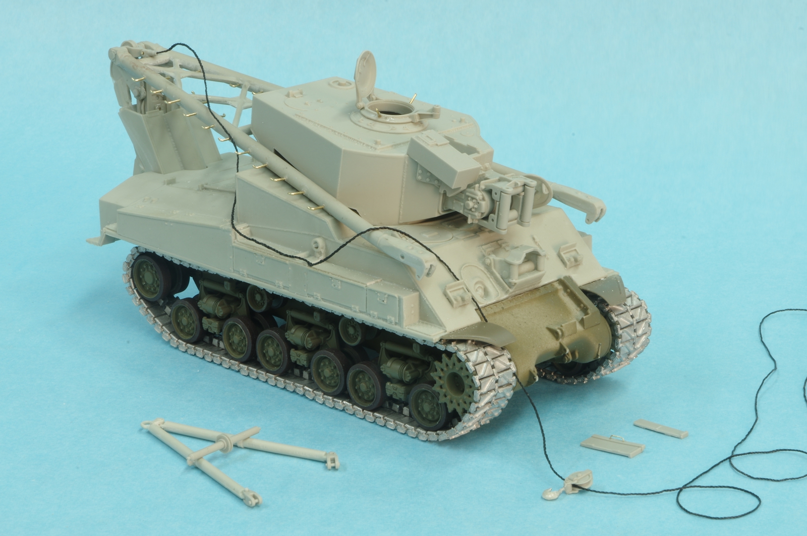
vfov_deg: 12.2
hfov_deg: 18.3
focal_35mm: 112
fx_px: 2509
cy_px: 268
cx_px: 404
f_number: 40
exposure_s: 8
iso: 100
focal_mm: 75
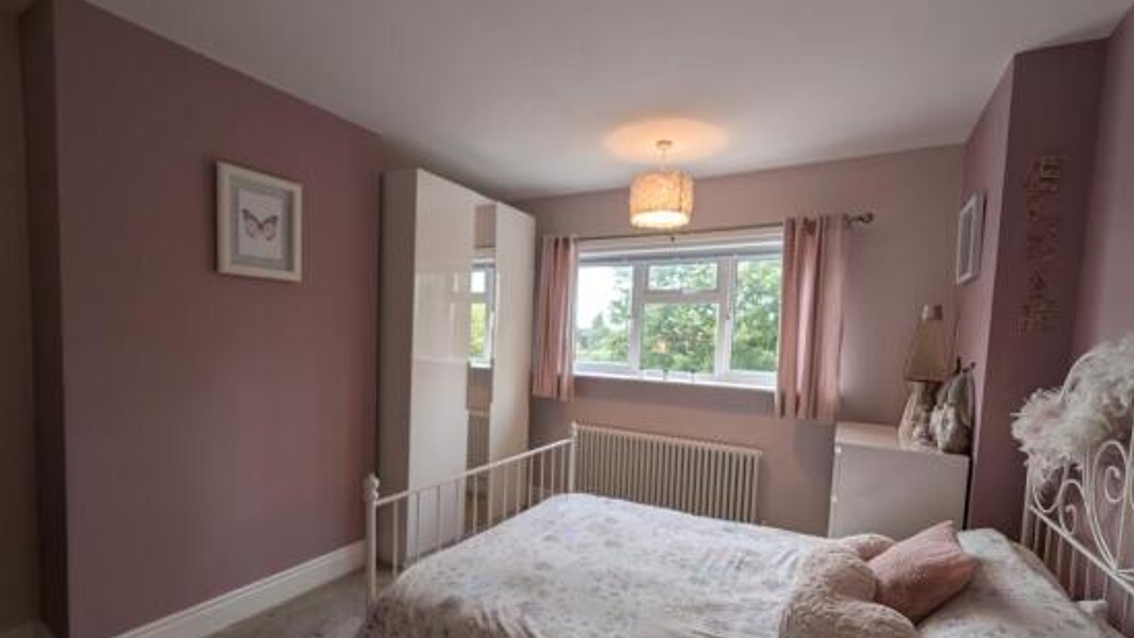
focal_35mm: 15
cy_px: 375
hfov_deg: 103.0
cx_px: 568
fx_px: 451
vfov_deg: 70.0
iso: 66
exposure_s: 1/100
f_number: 2.2
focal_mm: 1.95
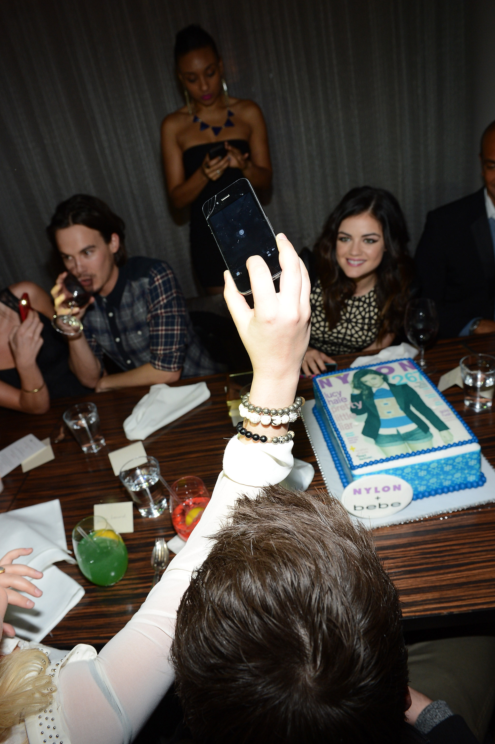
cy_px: 379
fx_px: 516
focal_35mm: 25
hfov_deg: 51.2
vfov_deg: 71.5
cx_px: 244
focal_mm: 24
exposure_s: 1/60
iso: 1250
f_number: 7.1
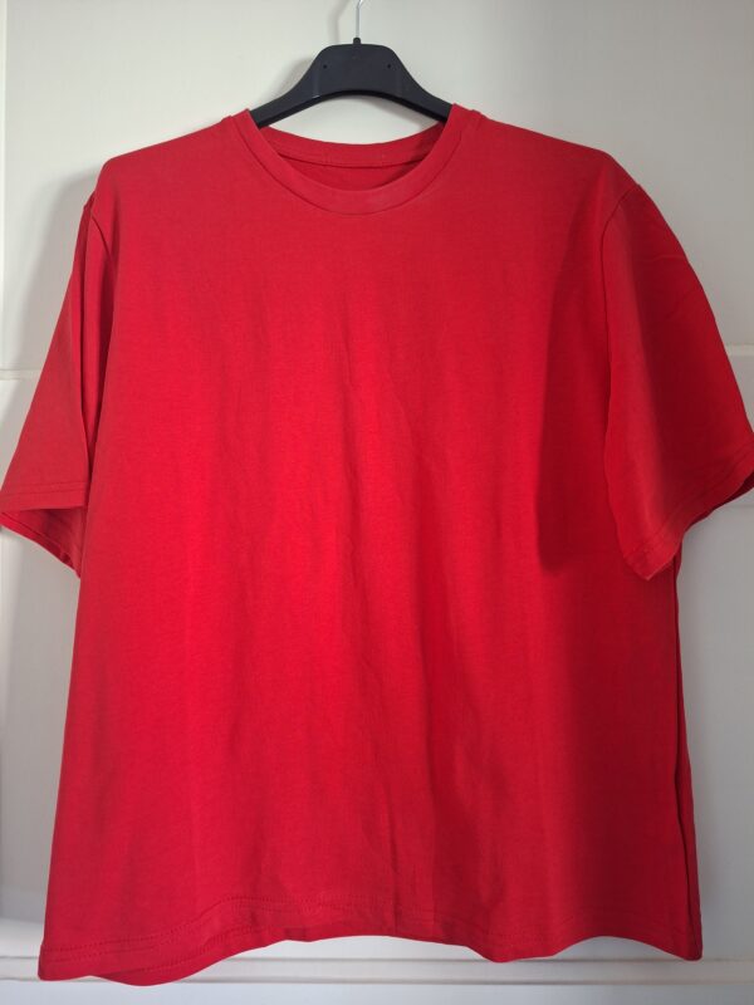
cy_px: 502
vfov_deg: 73.9
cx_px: 377
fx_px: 668
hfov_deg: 58.9
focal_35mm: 23
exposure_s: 1/33
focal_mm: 5.54
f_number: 1.8
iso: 400
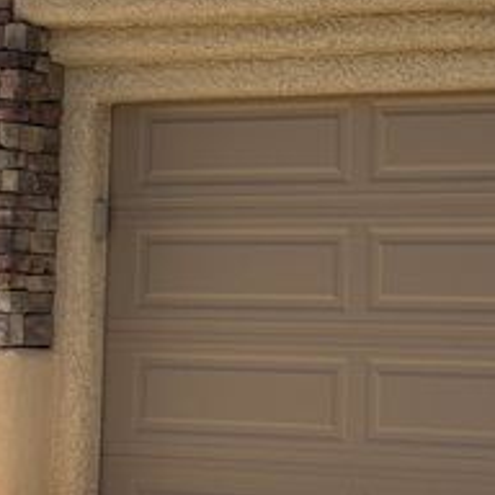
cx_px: 302
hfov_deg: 11.9
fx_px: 2378
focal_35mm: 147
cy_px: 81
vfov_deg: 11.8
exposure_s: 1/3096
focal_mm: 6.76
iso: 64
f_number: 1.78
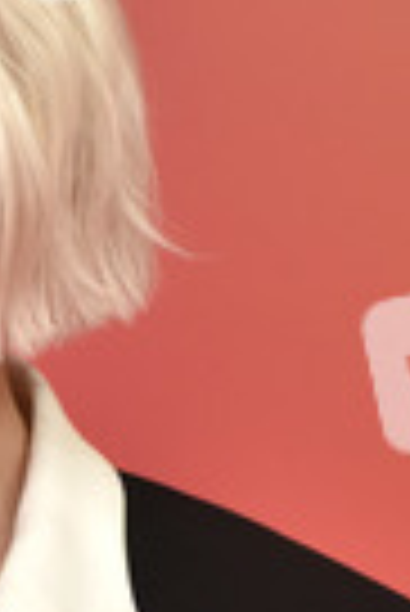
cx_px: -176
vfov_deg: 4.0
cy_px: 572
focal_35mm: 514
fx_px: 8758
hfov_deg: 2.7
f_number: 5.6
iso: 2000
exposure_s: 1/200
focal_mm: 175
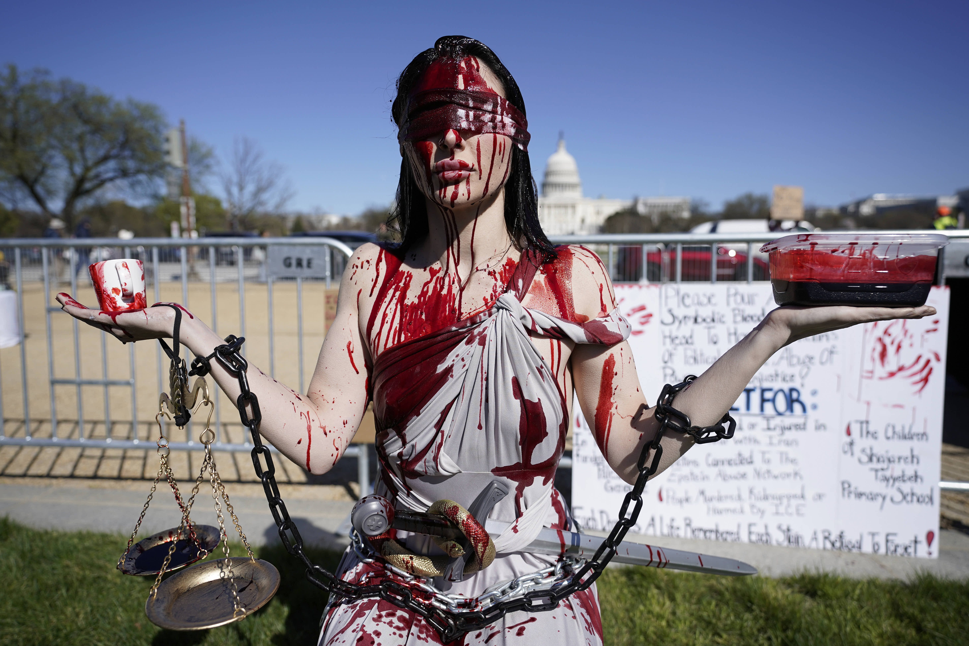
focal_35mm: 21
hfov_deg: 81.2
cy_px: 323
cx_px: 484
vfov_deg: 59.5
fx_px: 565
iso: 100
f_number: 2.8
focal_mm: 21
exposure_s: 1/3200
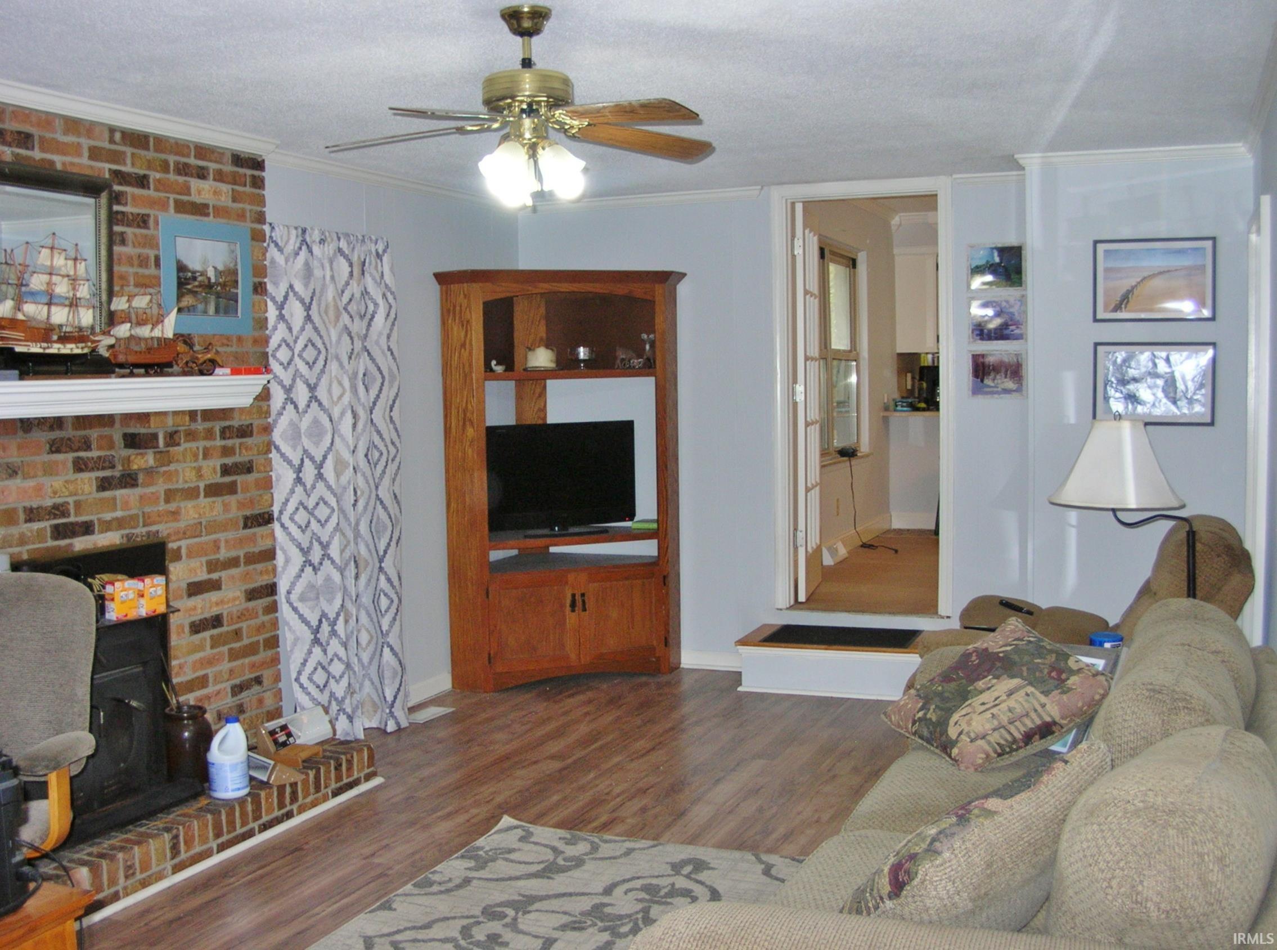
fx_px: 1324
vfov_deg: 39.5
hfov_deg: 51.5
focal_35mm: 36
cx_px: 638
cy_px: 475
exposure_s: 1/60.1
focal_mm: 6
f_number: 2.7
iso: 89
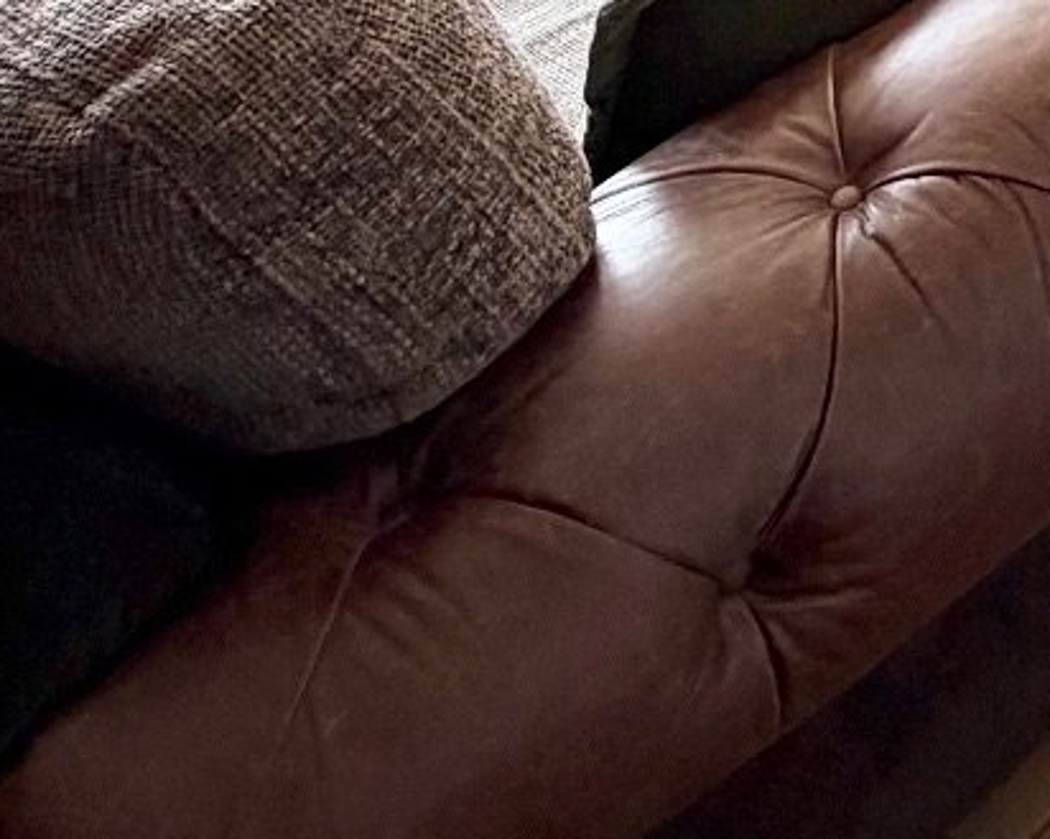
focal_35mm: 68
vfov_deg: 16.4
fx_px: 2112
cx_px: 1700
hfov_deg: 21.7
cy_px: -898
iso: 40
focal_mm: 2.22
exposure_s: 1/141
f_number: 2.2
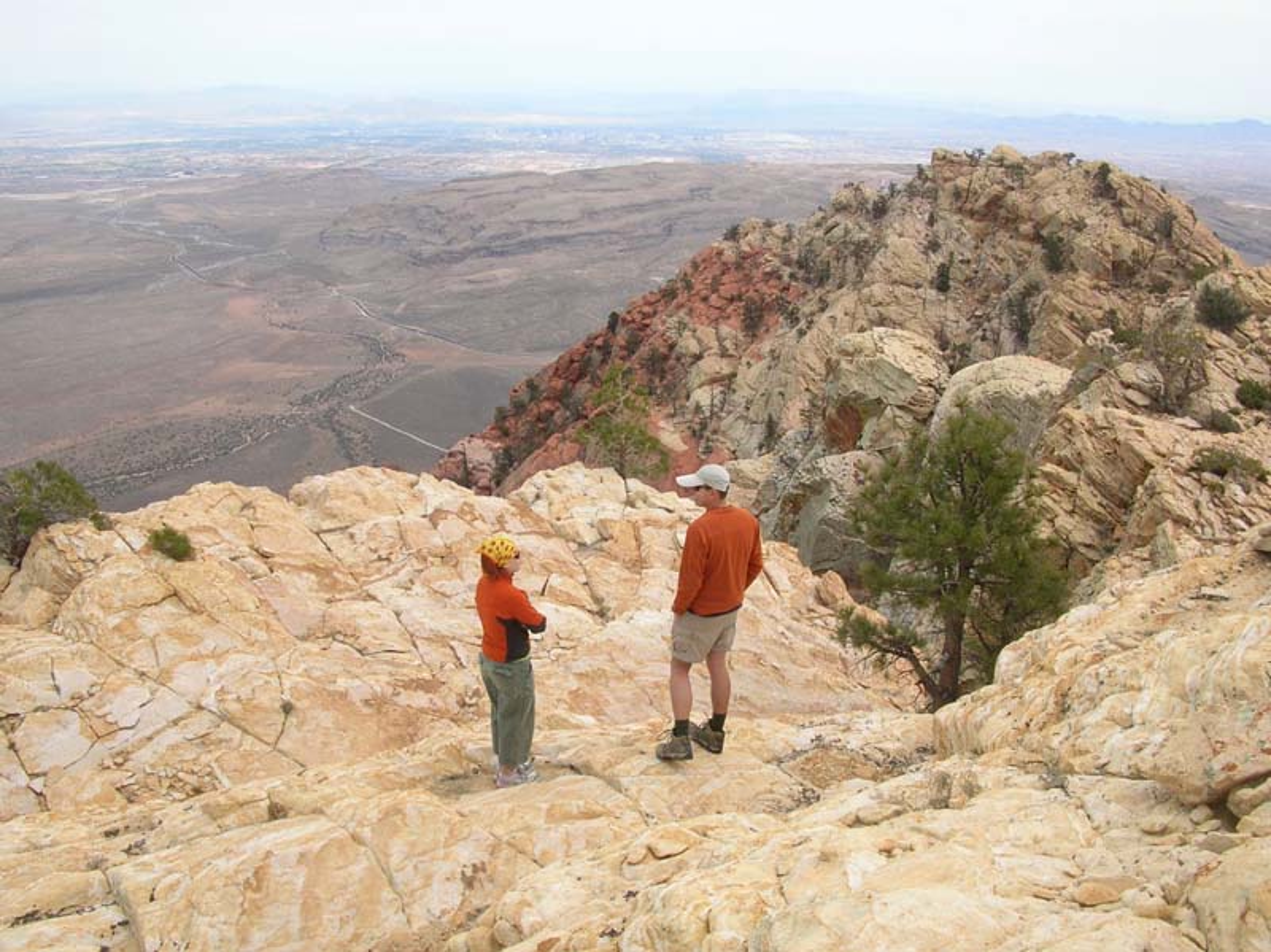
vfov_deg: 40.7
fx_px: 1284
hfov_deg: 52.7
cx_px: 636
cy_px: 476
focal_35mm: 35
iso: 50
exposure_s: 1/227
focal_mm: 5.8
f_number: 5.6
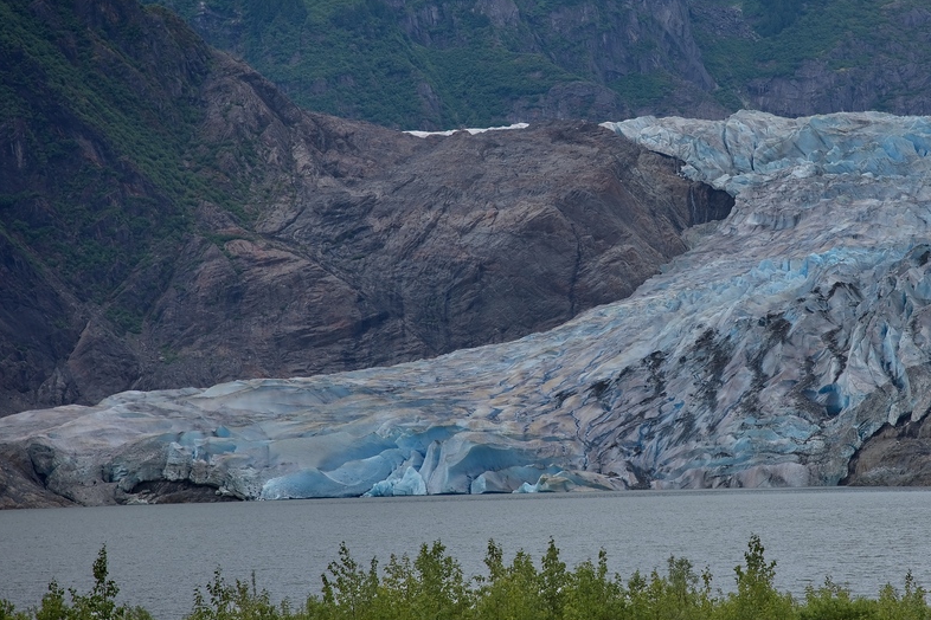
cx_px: 685
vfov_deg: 8.0
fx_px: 4422
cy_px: 270
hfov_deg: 12.0
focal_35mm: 171
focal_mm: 105
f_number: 8
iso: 100
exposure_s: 1/250
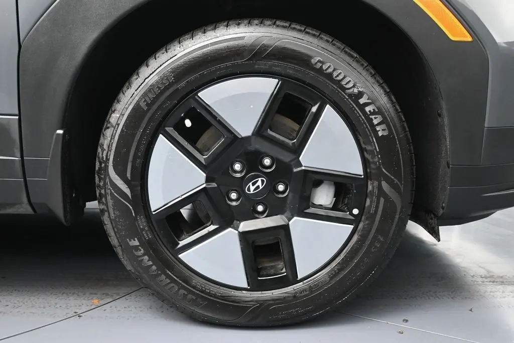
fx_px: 535
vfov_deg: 35.5
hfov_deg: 51.3
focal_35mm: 38
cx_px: 257
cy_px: 172
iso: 2200
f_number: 4.2
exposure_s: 1/125
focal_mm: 25
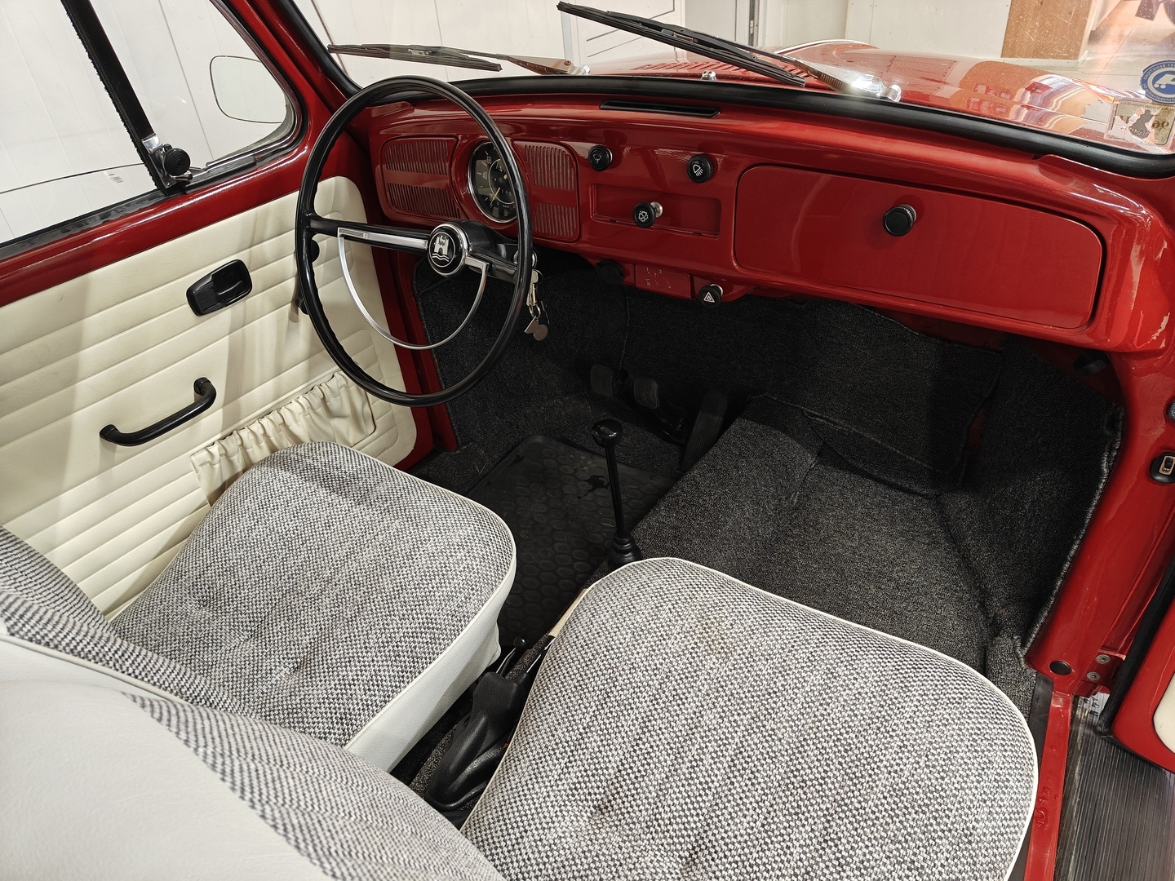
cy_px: 440
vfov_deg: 56.8
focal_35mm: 24
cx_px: 588
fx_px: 815
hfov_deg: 71.6
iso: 160
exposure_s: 1/50
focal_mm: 5.59
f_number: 1.8
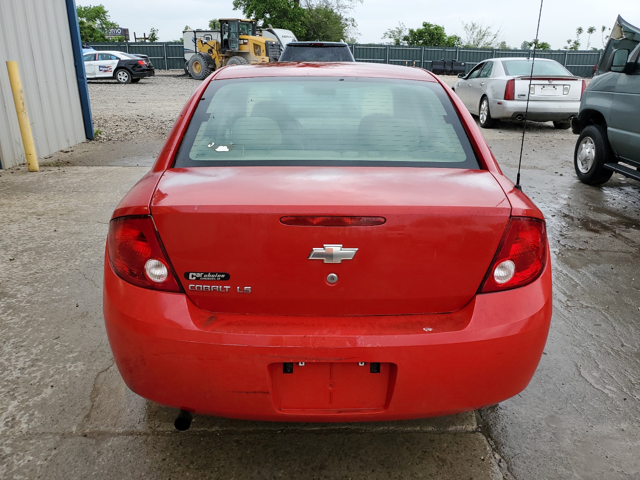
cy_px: 240
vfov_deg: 53.1
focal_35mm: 26
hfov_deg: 67.3
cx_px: 320
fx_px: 481
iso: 50
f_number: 1.5
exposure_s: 1/278
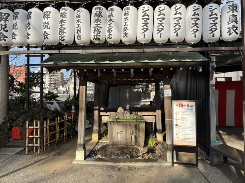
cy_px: 92
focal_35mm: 26
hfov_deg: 67.3
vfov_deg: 53.1
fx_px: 184
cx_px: 122
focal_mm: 5.96
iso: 50
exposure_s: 1/1499
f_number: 1.6
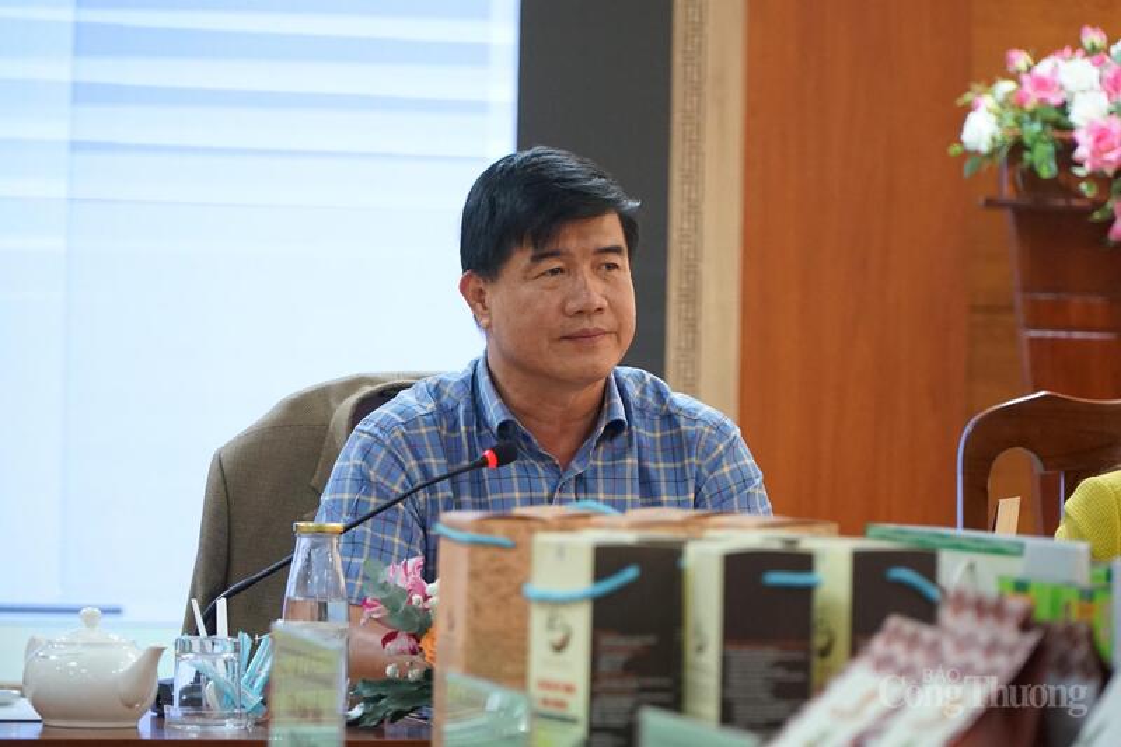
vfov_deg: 8.7
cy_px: 374
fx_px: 4887
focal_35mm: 157
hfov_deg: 13.1
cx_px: 560
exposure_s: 1/160
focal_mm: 105
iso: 3200
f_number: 4
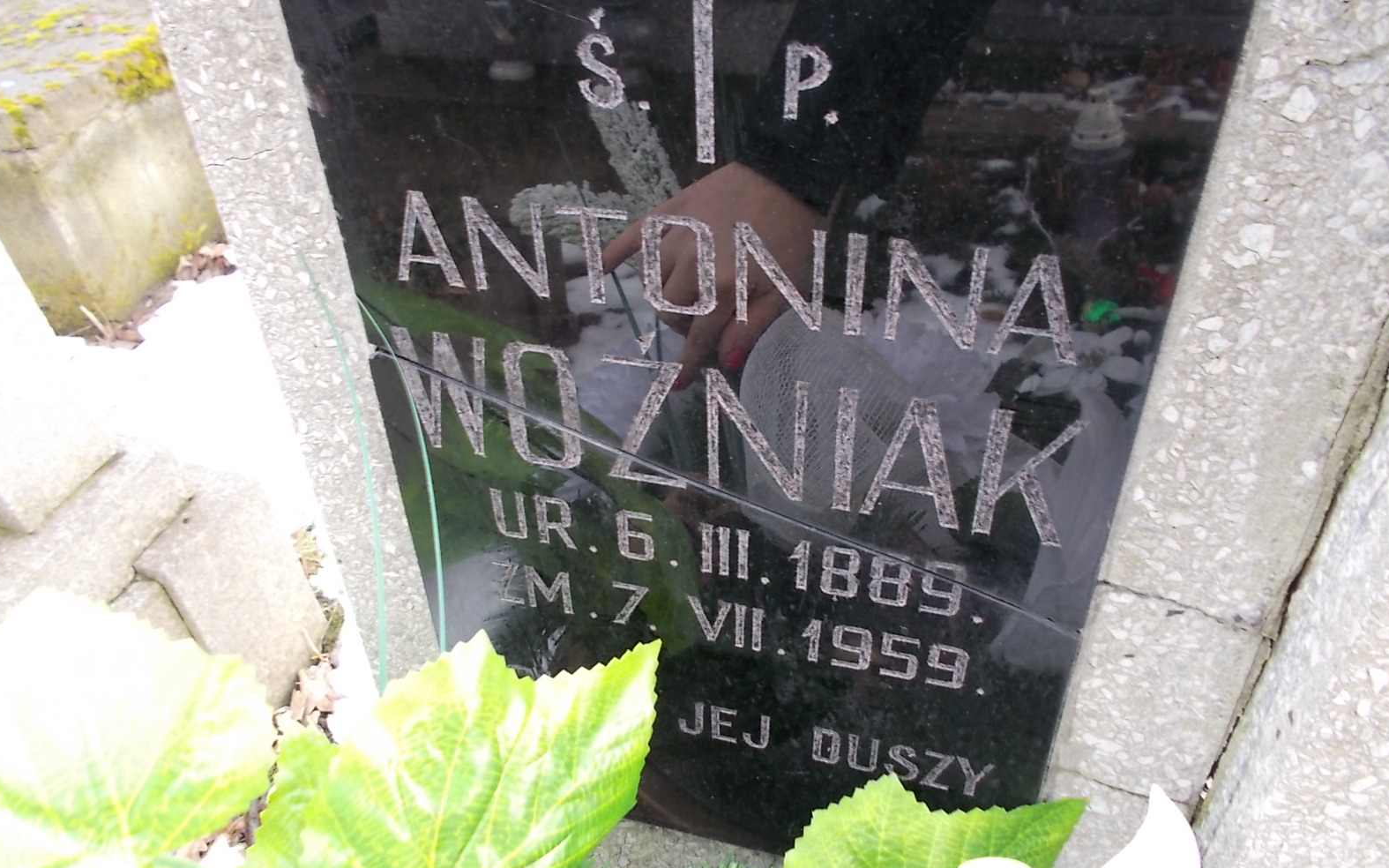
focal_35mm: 28
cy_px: 430
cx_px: 695
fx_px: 1060
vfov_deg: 44.5
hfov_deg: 66.5
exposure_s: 1/25
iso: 80
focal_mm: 4.6
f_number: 3.2
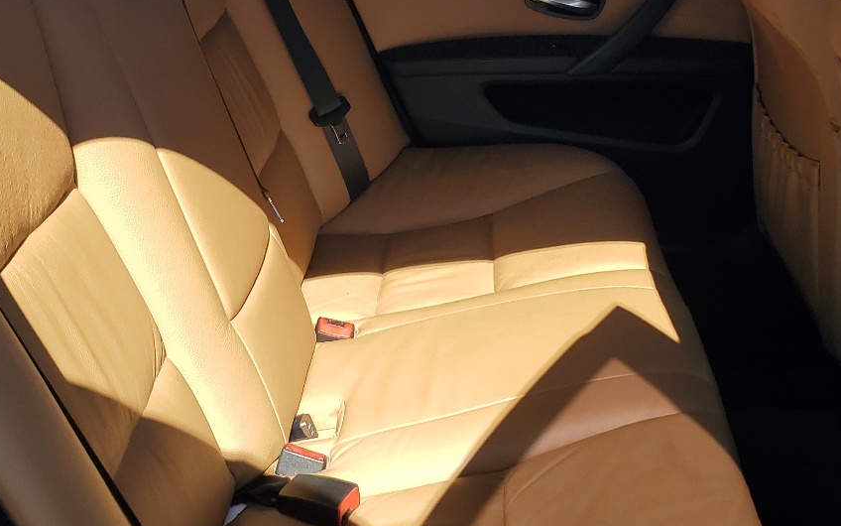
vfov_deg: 24.5
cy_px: 113
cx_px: 469
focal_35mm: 52
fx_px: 1192
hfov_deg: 38.8
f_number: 1.5
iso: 50
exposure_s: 1/1250
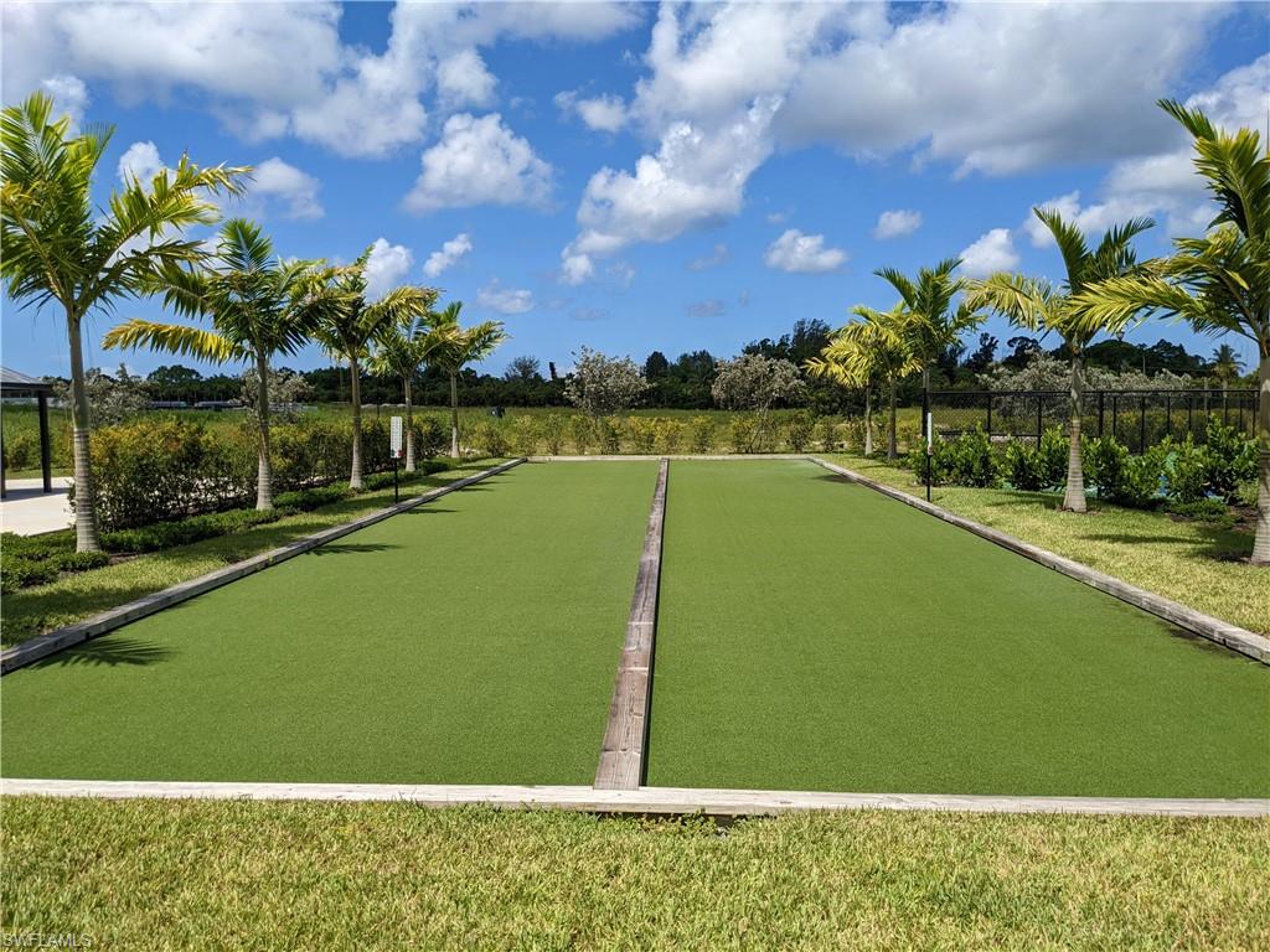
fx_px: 991
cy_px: 476
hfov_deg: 65.3
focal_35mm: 27
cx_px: 635
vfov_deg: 51.4
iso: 54
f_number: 1.73
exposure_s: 1/5882
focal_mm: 4.38
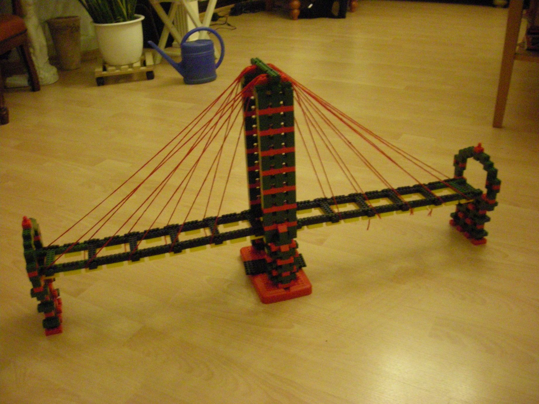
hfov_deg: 52.6
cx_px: 270
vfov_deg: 40.7
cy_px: 202
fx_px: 545
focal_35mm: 35
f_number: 2.8
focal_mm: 5.7
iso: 684
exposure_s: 1/8
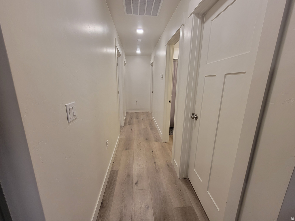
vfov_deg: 89.9
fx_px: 111
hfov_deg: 106.2
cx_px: 148
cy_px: 110
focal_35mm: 13
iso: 160
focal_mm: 2.2
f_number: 2.2
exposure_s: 1/60
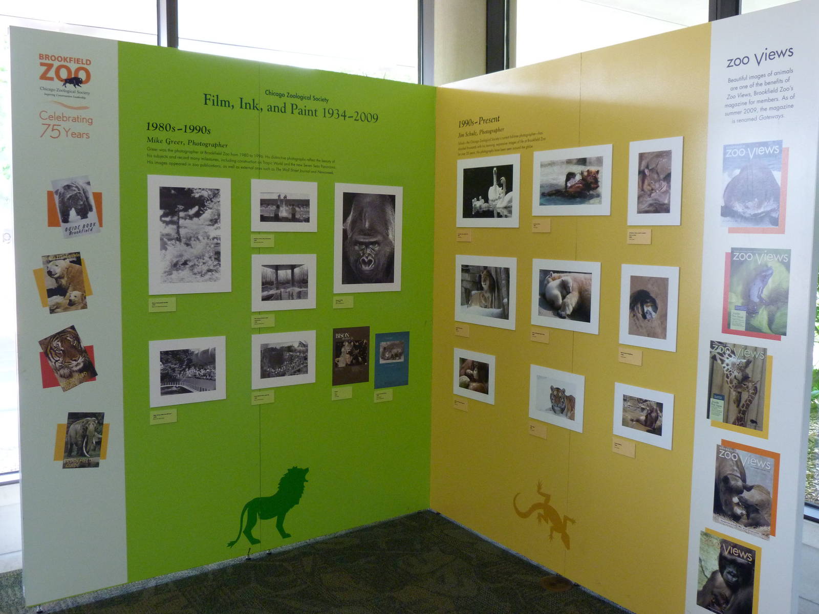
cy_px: 307
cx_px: 410
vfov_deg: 42.9
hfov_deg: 55.4
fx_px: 781
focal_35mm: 33
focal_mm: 5.9
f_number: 3
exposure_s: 1/60
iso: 320
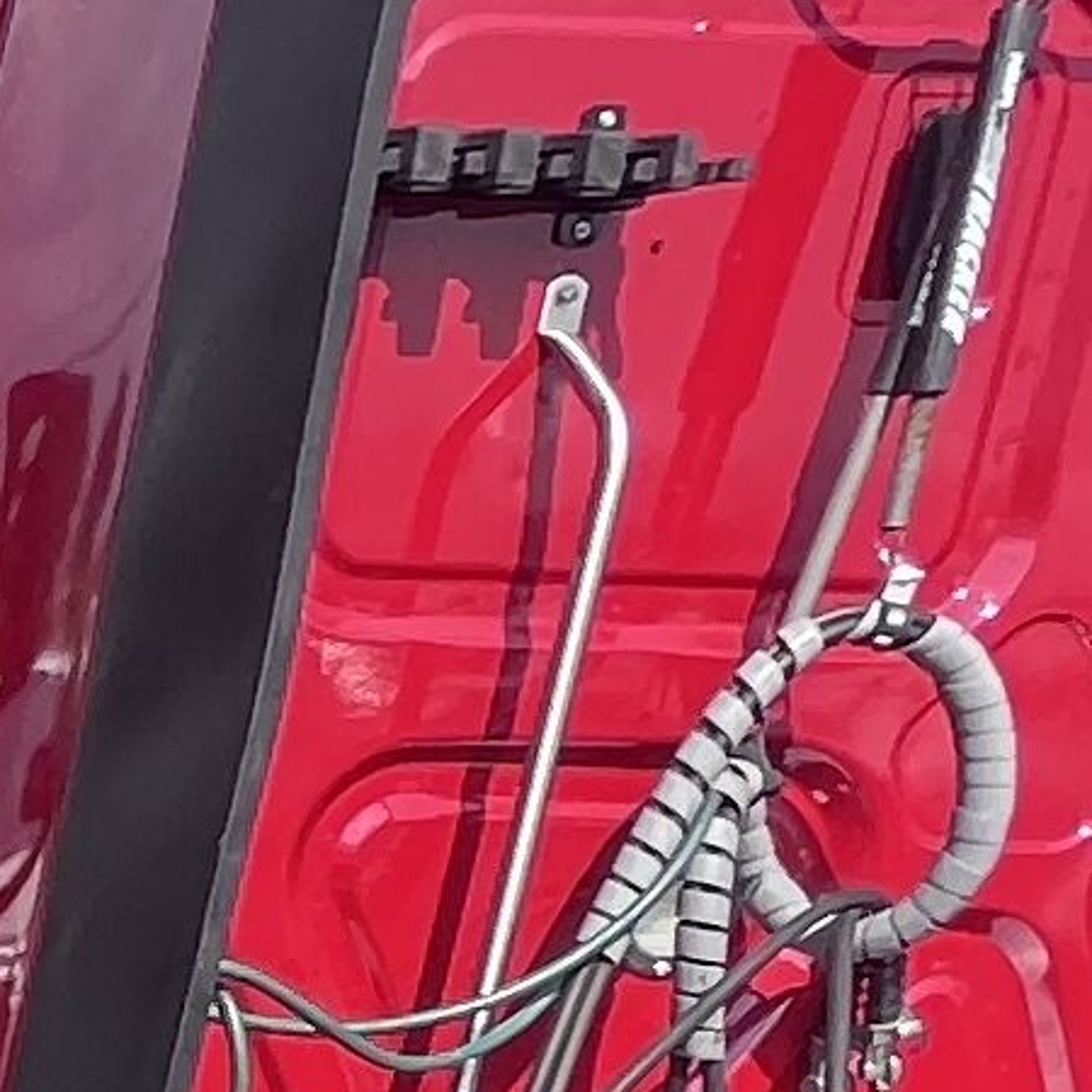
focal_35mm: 103
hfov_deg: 10.5
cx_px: -2361
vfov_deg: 15.2
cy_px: 1793
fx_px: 3676
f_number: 1.8
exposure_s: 1/395
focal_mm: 1.57
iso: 32
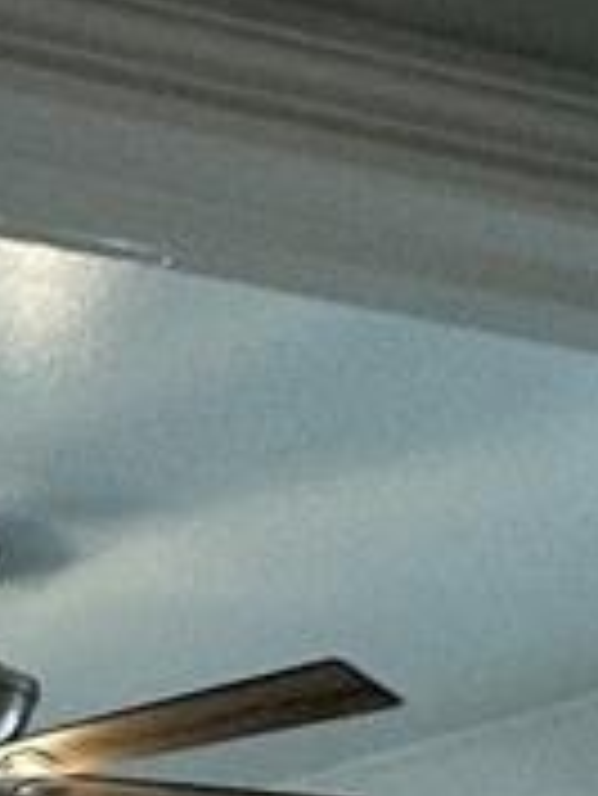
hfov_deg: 12.8
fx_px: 2186
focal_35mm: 95
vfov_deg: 14.7
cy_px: 1817
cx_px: -733
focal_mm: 2.22
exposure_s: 1/120
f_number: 2.2
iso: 100
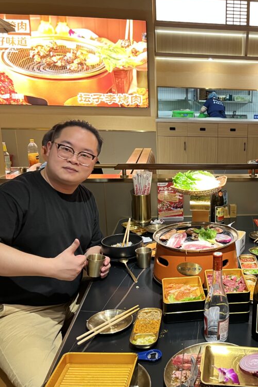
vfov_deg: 51.9
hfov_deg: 34.0
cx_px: 231
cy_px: 193
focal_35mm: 37
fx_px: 398
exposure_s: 1/50
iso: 100
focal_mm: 5.1
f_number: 1.6
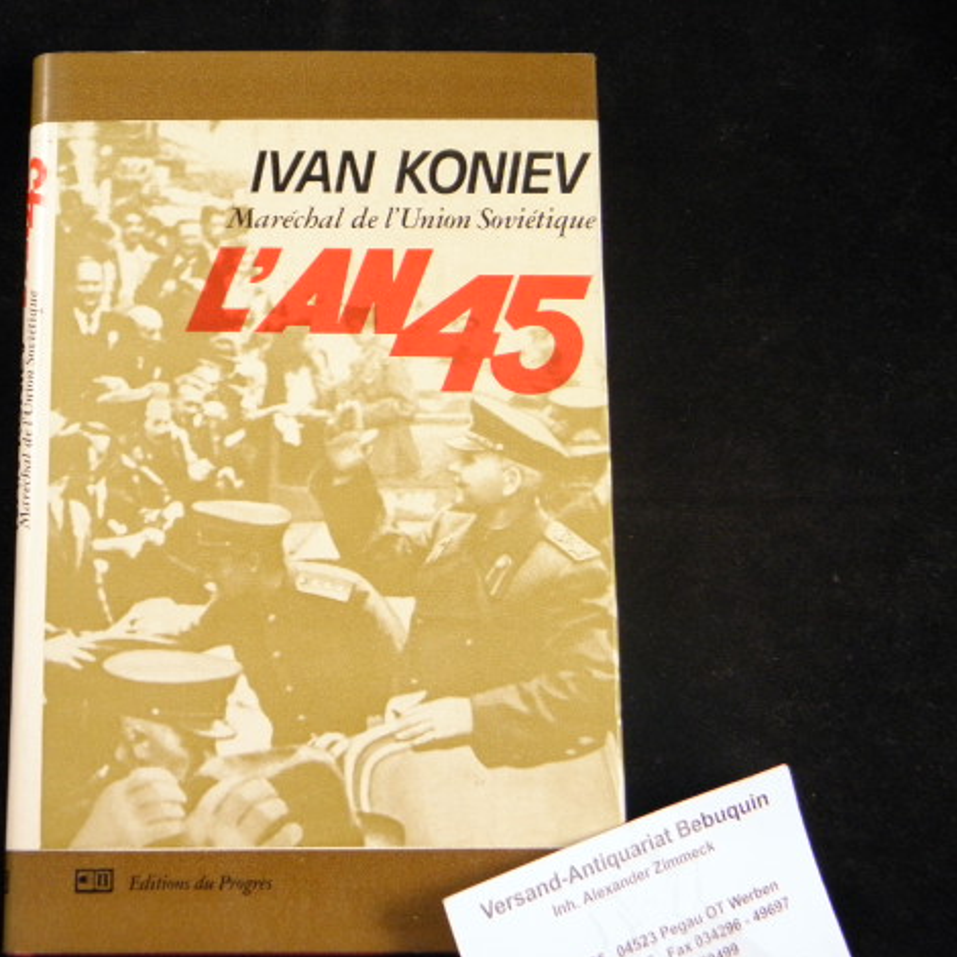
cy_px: 487
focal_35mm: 53
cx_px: 307
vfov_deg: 32.2
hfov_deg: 31.9
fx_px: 1658
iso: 250
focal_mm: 7.9
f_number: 3.9
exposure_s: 1/40
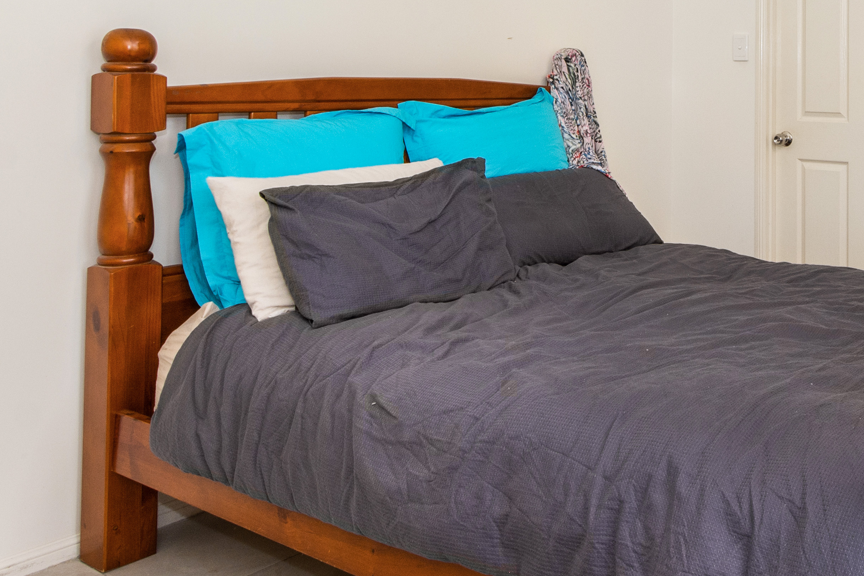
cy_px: 78
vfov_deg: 34.3
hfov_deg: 46.1
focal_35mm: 37
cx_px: 801
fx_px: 888
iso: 250
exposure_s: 1/15
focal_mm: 10
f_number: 8
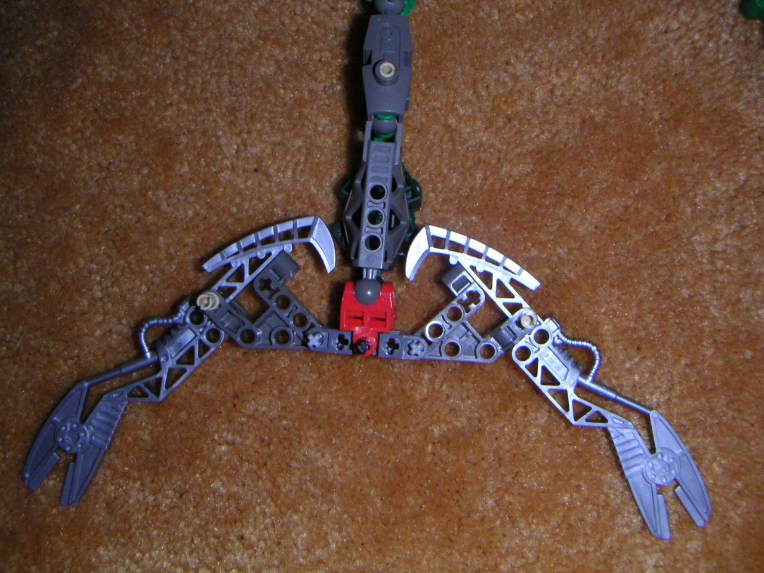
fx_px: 861
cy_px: 286
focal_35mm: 39
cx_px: 382
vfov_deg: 36.8
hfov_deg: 47.9
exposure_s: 1/45
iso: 200
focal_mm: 5.1
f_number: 6.7
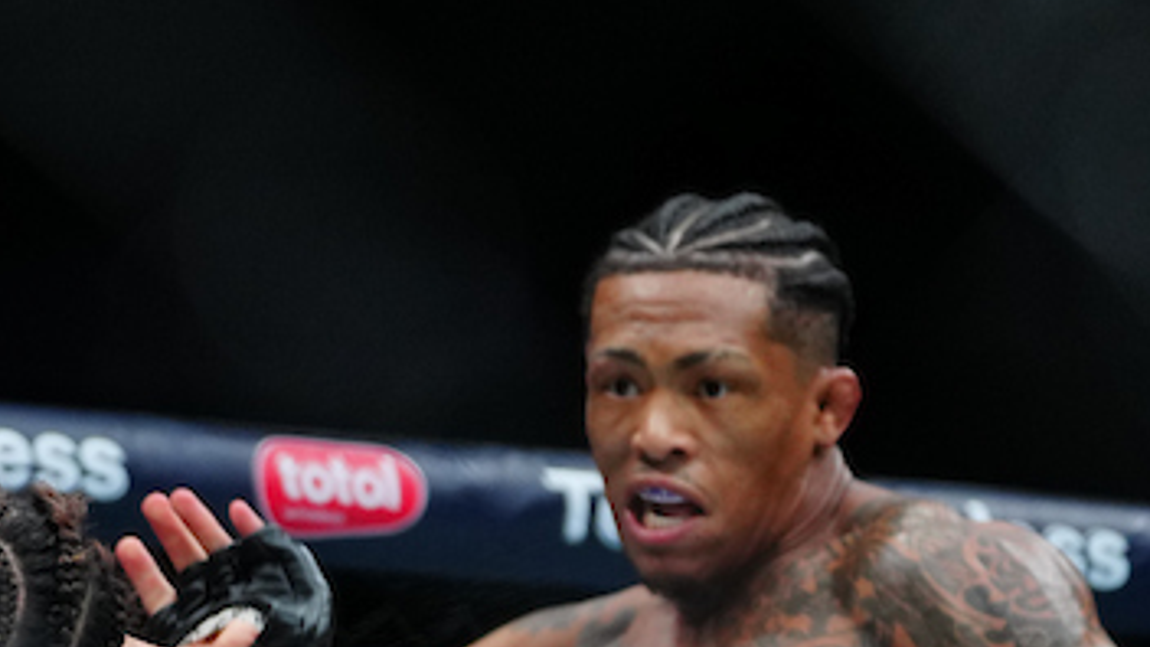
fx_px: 11770
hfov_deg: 5.6
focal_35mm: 386
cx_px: -196
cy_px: 1255
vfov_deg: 3.1
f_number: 2.8
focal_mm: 108
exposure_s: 1/1000
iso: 2000
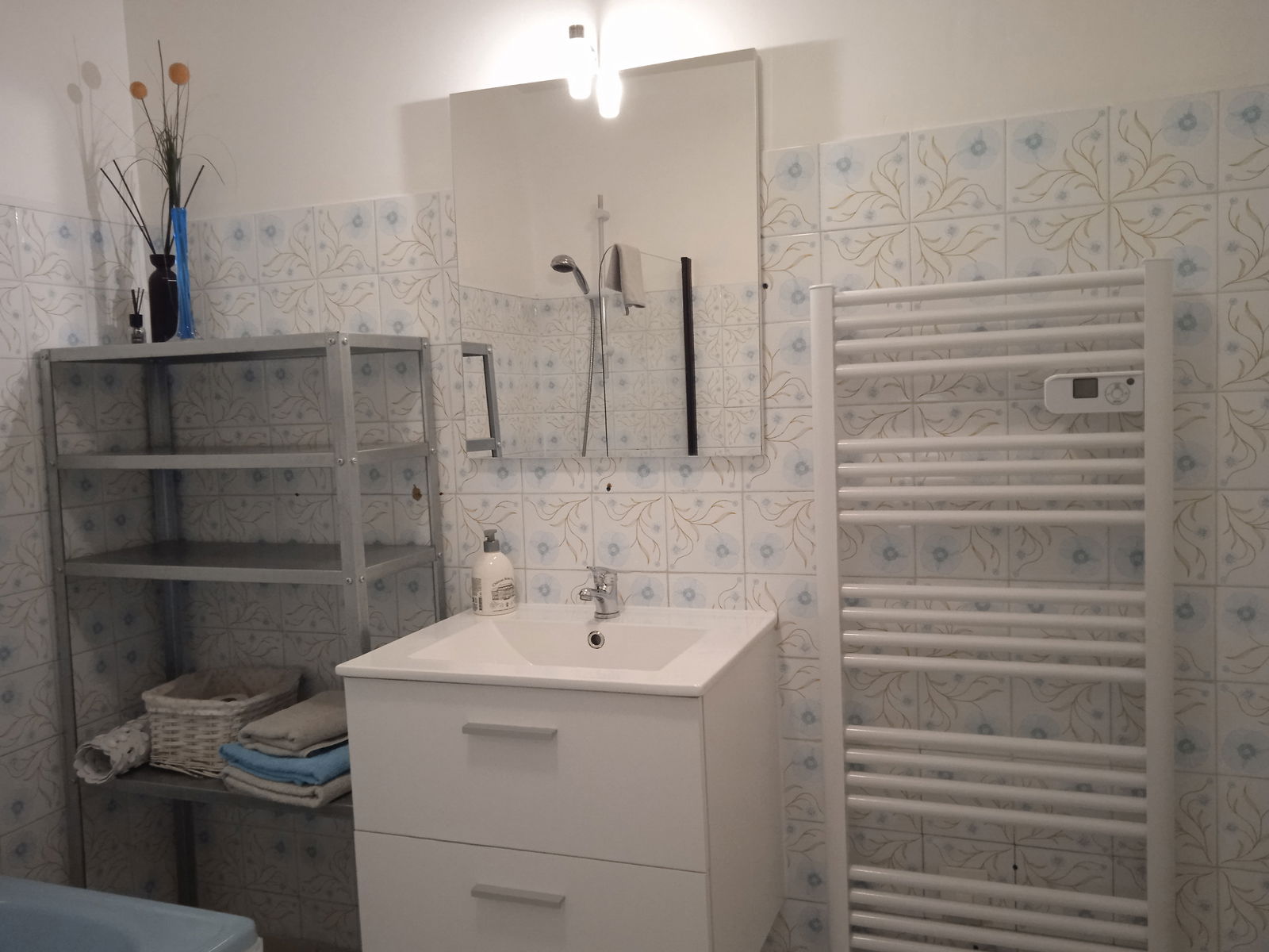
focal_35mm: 28
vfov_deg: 49.7
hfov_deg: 63.4
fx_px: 1026
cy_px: 476
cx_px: 634
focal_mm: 3.43
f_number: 2.2
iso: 826
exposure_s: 1/25
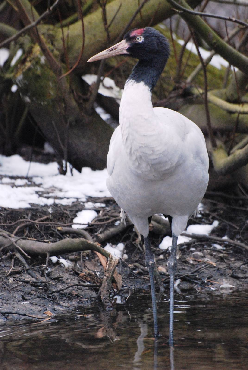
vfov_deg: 4.6
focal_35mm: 450
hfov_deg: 3.1
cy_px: 185
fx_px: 4637
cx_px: 124
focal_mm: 300
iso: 1600
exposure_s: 1/1250
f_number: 5.6
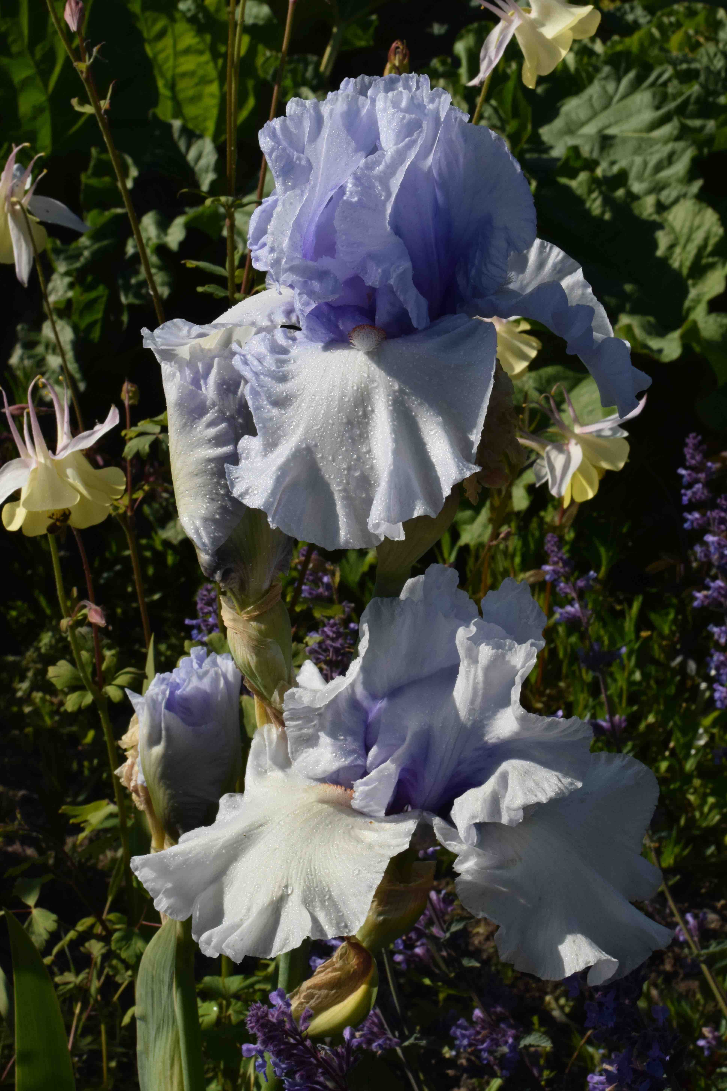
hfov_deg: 21.9
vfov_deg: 32.4
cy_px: 552
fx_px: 1878
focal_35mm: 62
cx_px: 369
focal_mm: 40
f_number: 20
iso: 800
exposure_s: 1/500
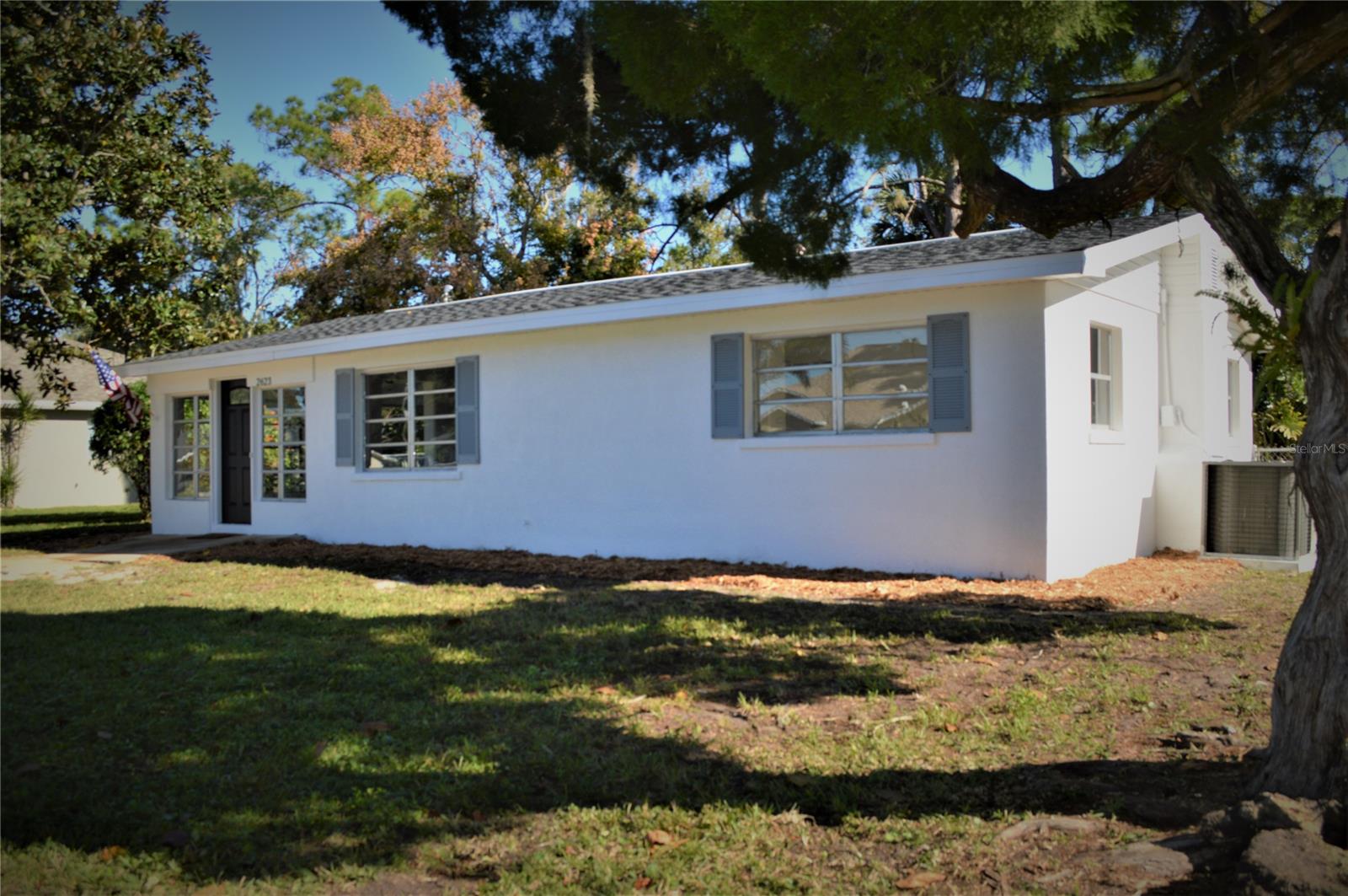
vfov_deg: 43.5
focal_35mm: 30
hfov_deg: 62.0
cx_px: 674
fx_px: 1122
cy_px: 448
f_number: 9
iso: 100
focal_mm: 20
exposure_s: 1/200
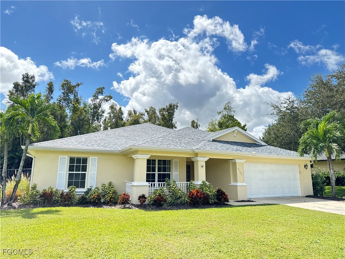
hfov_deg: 71.6
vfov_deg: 56.8
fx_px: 239
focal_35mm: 24
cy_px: 130
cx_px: 172
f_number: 1.78
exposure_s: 1/1524
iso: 80
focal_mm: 6.76
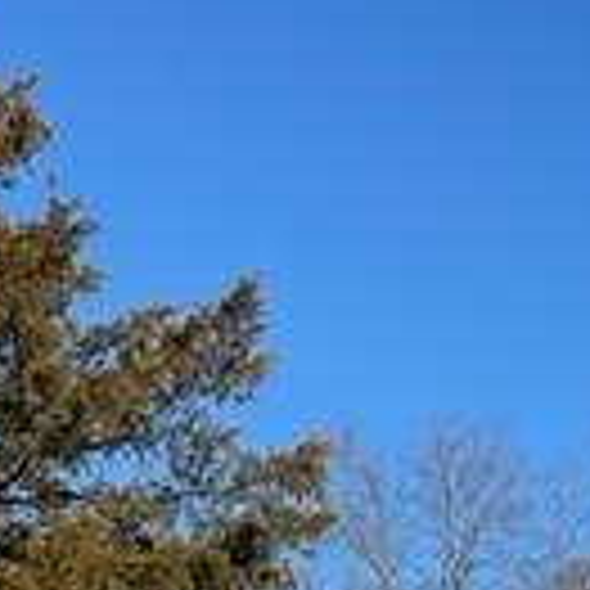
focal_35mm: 112
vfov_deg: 14.6
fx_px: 2160
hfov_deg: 15.0
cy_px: 842
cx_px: 725
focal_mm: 4.2
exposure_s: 1/2817
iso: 32
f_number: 1.6
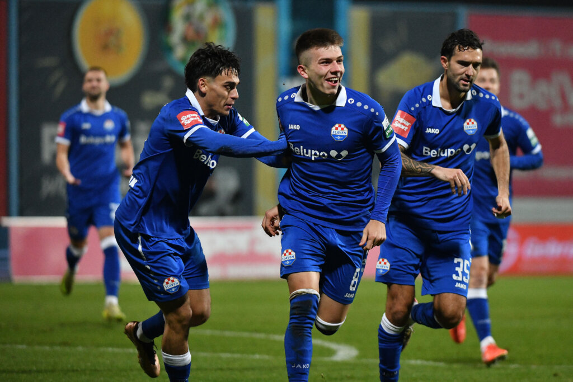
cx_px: 286
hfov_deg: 7.9
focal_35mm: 260
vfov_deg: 5.3
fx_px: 4139
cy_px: 191
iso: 4000
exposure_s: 1/1250
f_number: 4
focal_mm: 260
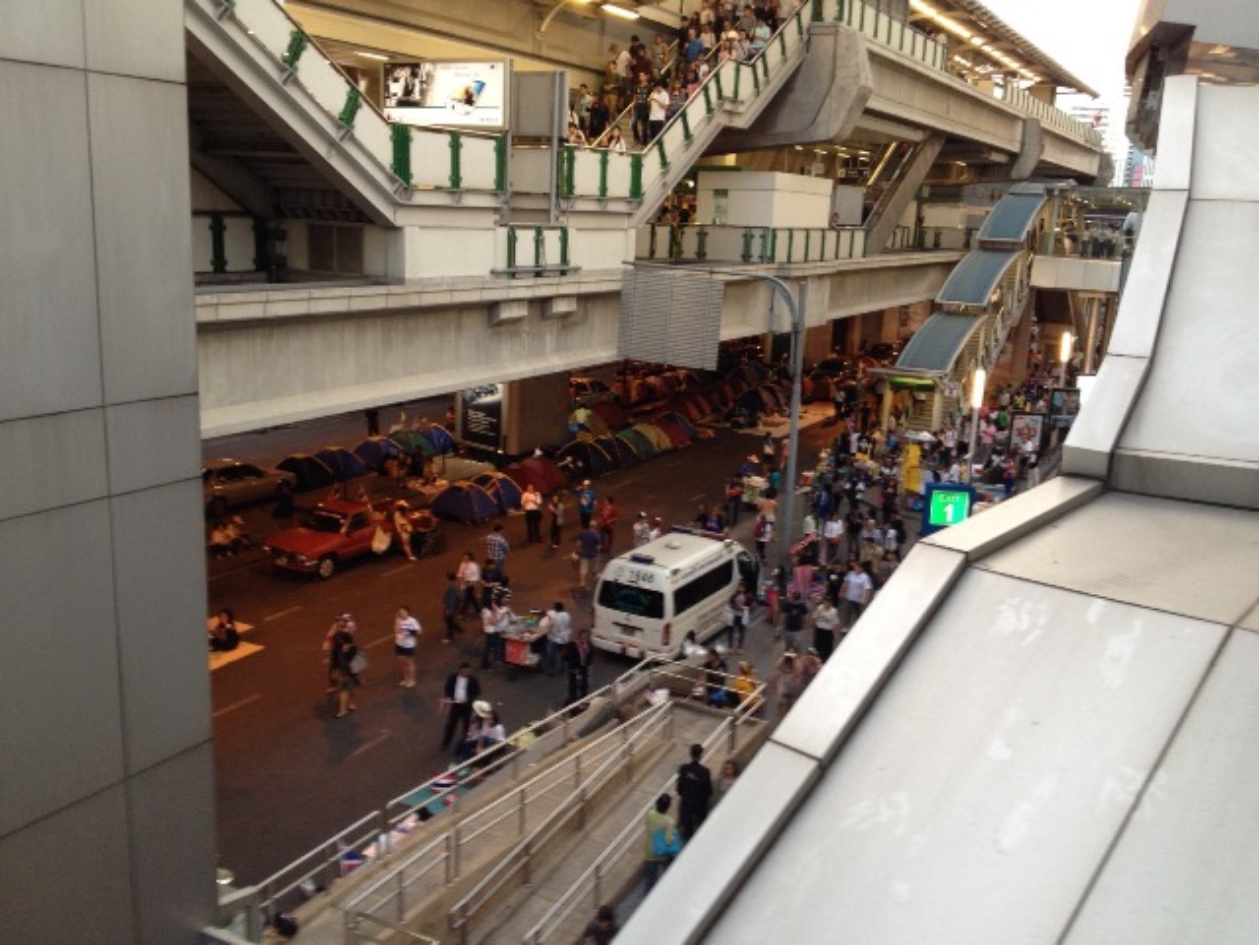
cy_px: 472
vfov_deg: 40.7
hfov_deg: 52.6
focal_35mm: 35
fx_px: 1273
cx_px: 630
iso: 64
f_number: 2.4
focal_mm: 4.28
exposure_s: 1/20
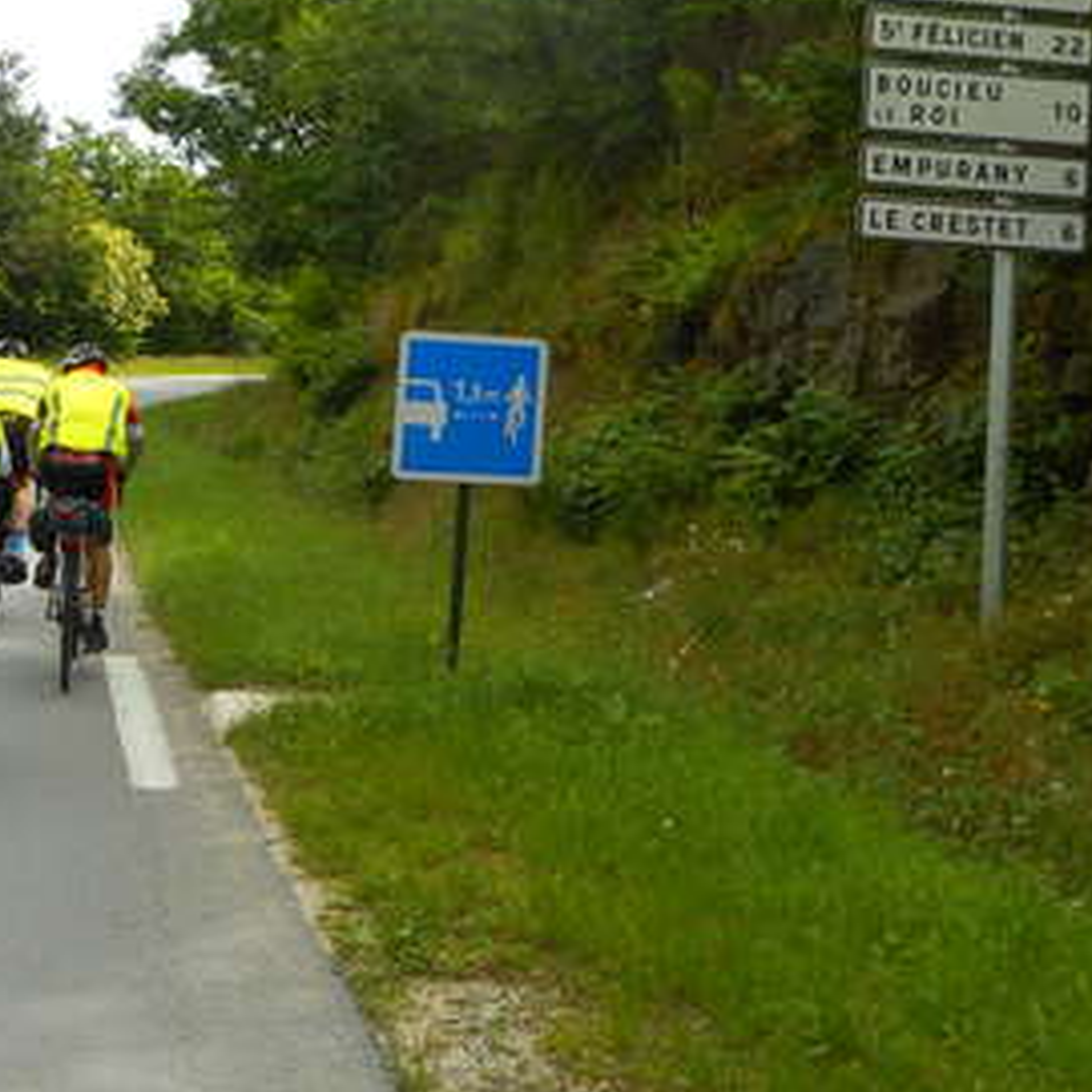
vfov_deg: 33.9
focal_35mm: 49
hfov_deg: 34.1
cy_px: 266
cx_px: 798
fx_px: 1749
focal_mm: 4.5
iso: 80
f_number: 3.7
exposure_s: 1/320
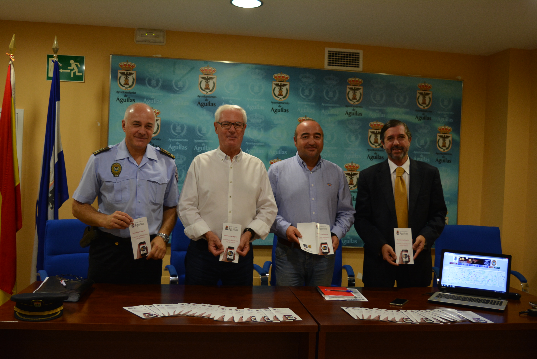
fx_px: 537
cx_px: 268
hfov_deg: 53.1
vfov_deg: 36.9
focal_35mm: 36
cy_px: 180
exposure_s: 1/60
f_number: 4
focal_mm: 24
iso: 560
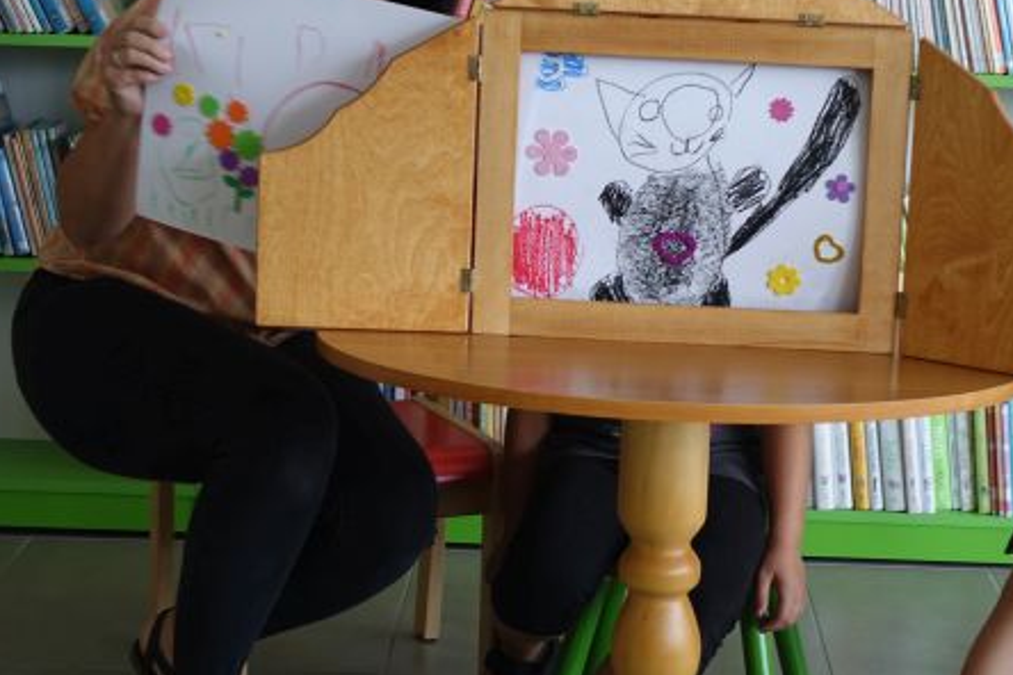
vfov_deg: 16.1
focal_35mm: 85
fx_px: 2392
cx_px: 632
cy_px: 304
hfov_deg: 23.9
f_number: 2.8
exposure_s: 1/60
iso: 125
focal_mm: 21.48
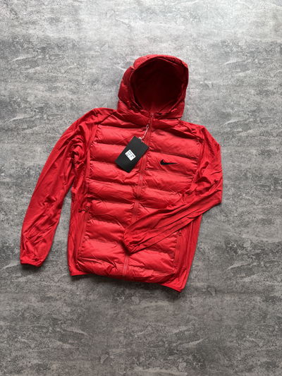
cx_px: 141
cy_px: 188
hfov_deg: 56.8
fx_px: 261
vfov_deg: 71.6
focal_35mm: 24
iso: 100
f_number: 1.78
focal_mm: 6.76
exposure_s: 1/121
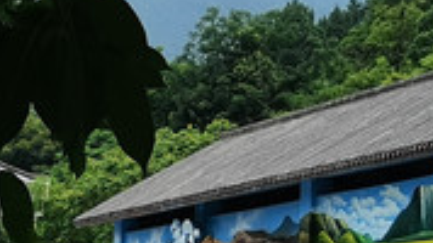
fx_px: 1814
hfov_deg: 13.0
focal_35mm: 158
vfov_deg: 7.5
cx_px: -168
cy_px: 394
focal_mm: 4.94
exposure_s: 1/1153
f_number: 1.9
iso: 50
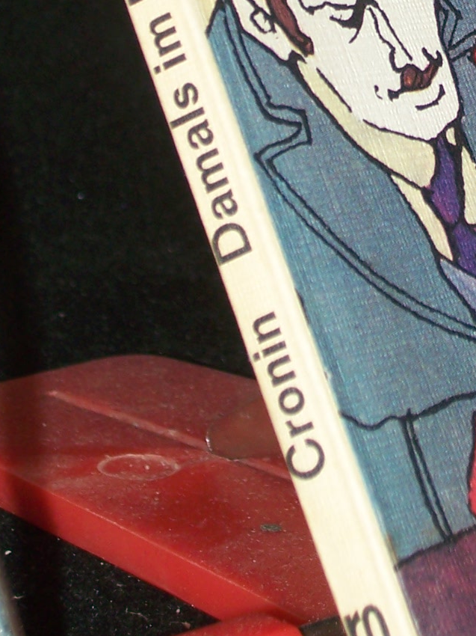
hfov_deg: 8.2
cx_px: 494
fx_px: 3284
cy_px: -108
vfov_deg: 10.9
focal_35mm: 179
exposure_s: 1/80
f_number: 3.6
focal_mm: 11
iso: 80
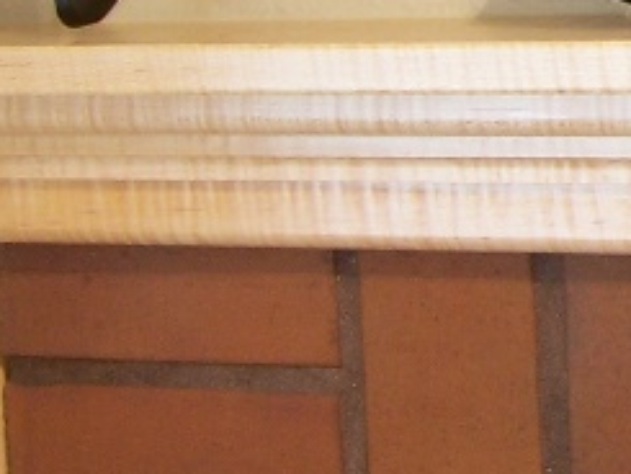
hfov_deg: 11.3
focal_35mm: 159
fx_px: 2900
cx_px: 1229
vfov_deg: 9.2
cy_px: -126
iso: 100
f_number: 3.2
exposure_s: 1.6
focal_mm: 6.3
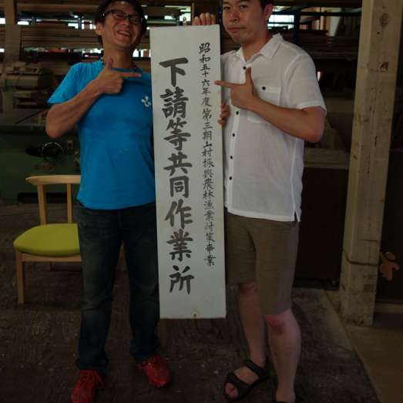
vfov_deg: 42.4
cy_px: 142
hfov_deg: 42.8
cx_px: 199
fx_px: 514
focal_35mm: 39
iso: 125
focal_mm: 11.04
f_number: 2.2
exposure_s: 1/40
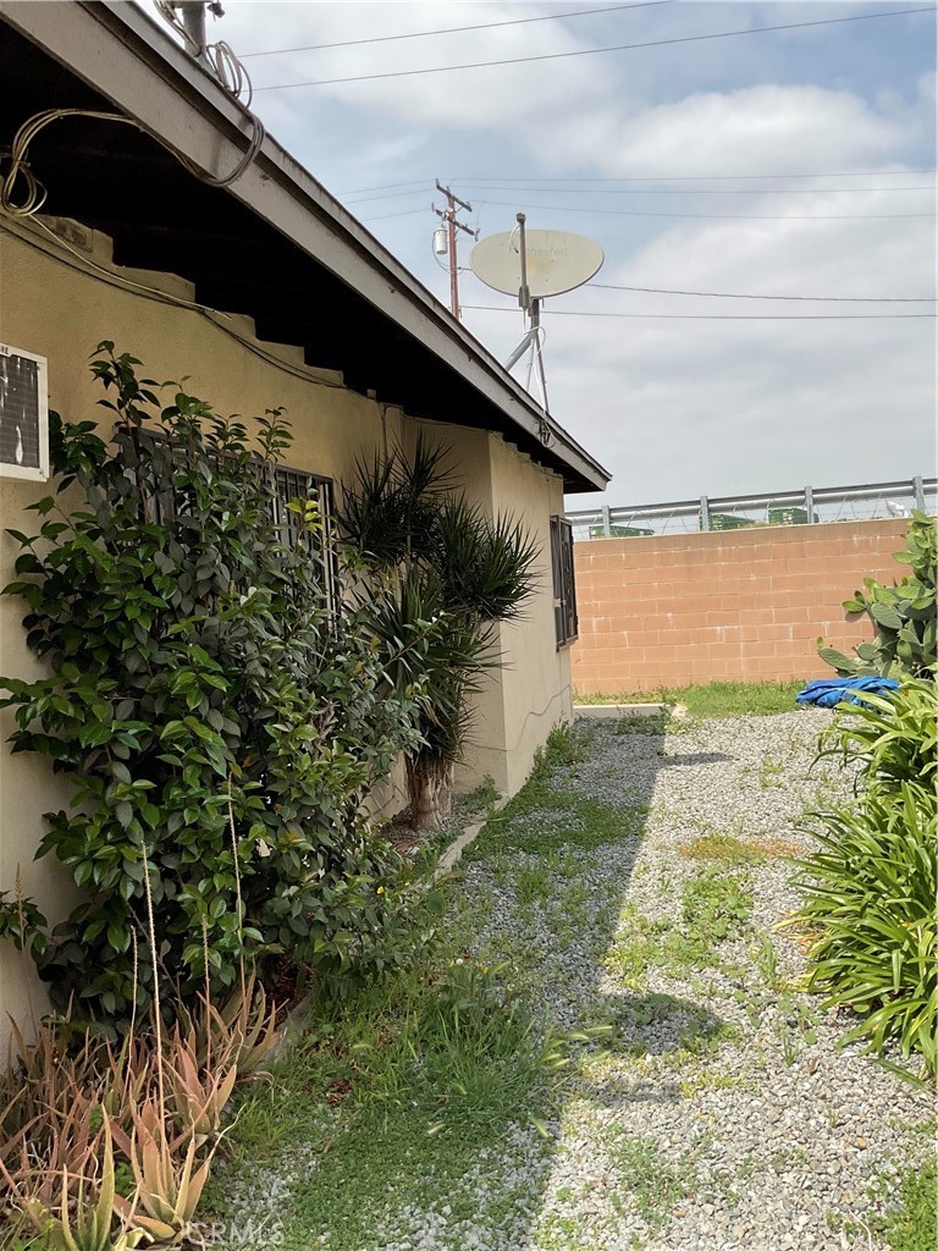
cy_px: 626
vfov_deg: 61.7
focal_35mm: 29
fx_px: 1048
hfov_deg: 48.2
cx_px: 469
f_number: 1.8
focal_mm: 3
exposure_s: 1/1848
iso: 16
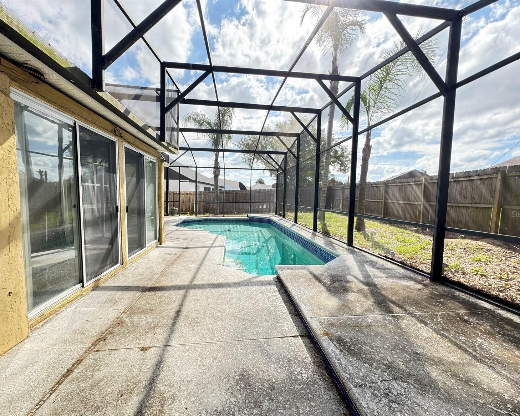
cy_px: 214
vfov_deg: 84.0
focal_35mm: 15
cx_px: 260
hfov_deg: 96.8
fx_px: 231
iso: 40
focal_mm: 2.22
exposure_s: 1/227
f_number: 2.2
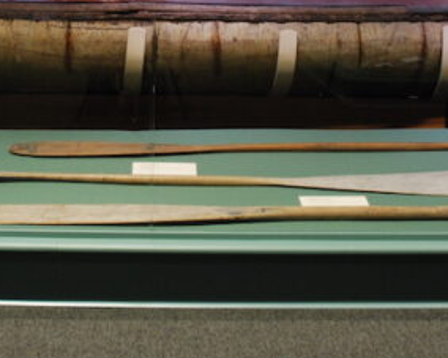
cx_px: 153
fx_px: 1485
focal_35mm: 112
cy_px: 0
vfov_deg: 13.6
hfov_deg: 17.1
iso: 400
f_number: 8
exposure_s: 1/2.5
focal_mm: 22
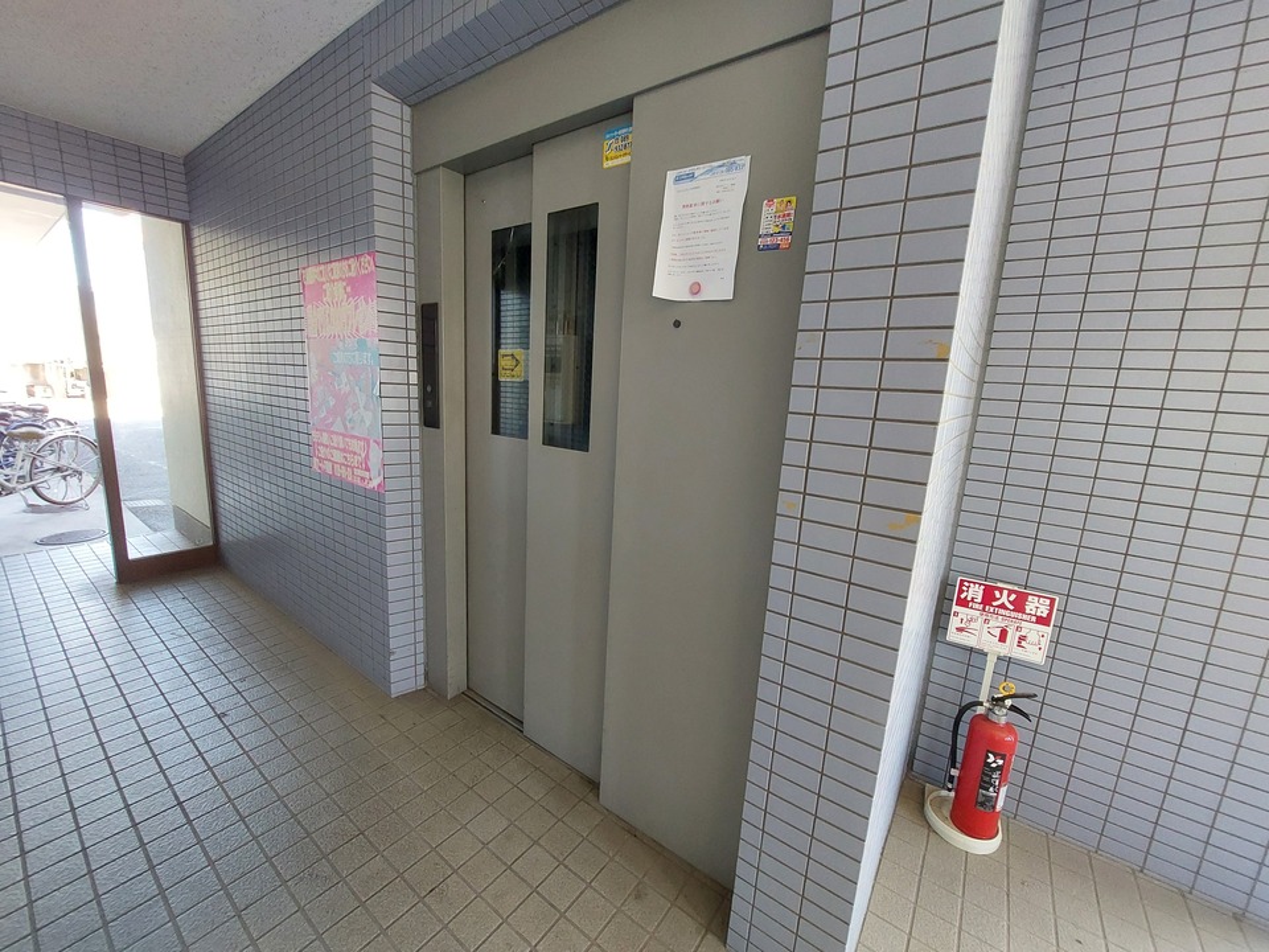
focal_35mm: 13
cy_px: 476
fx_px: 477
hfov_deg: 106.2
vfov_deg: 89.9
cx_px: 634
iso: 320
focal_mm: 1.74
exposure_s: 1/60
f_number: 2.2
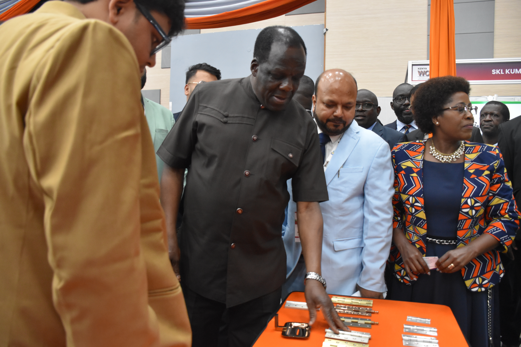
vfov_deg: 47.9
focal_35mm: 27
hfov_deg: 67.4
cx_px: 260
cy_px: 174
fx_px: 391
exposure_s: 1/60
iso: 2200
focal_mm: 18
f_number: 3.5
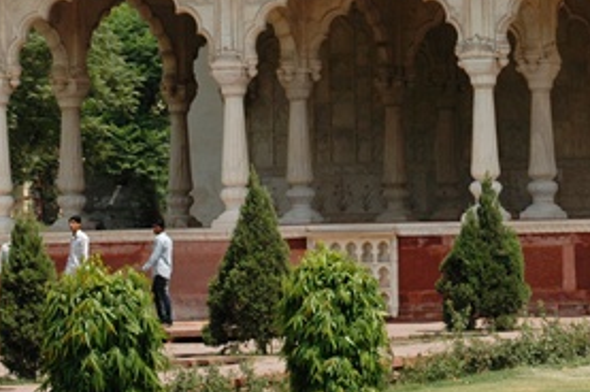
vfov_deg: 7.0
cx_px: 392
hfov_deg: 10.6
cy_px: -21
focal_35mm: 194
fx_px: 3176
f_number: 10
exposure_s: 1/400
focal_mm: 56
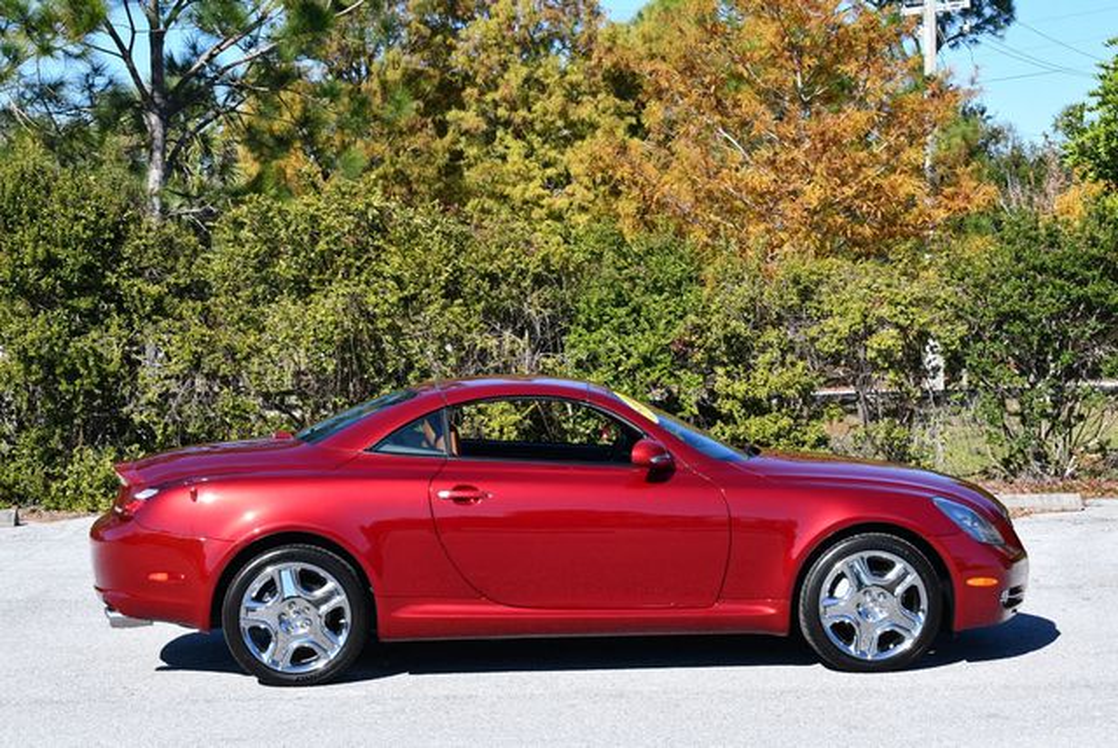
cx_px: 559
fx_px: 2487
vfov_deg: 17.1
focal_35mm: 80
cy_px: 374
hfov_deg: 25.3
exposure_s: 1/250
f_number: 8
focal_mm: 40
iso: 110
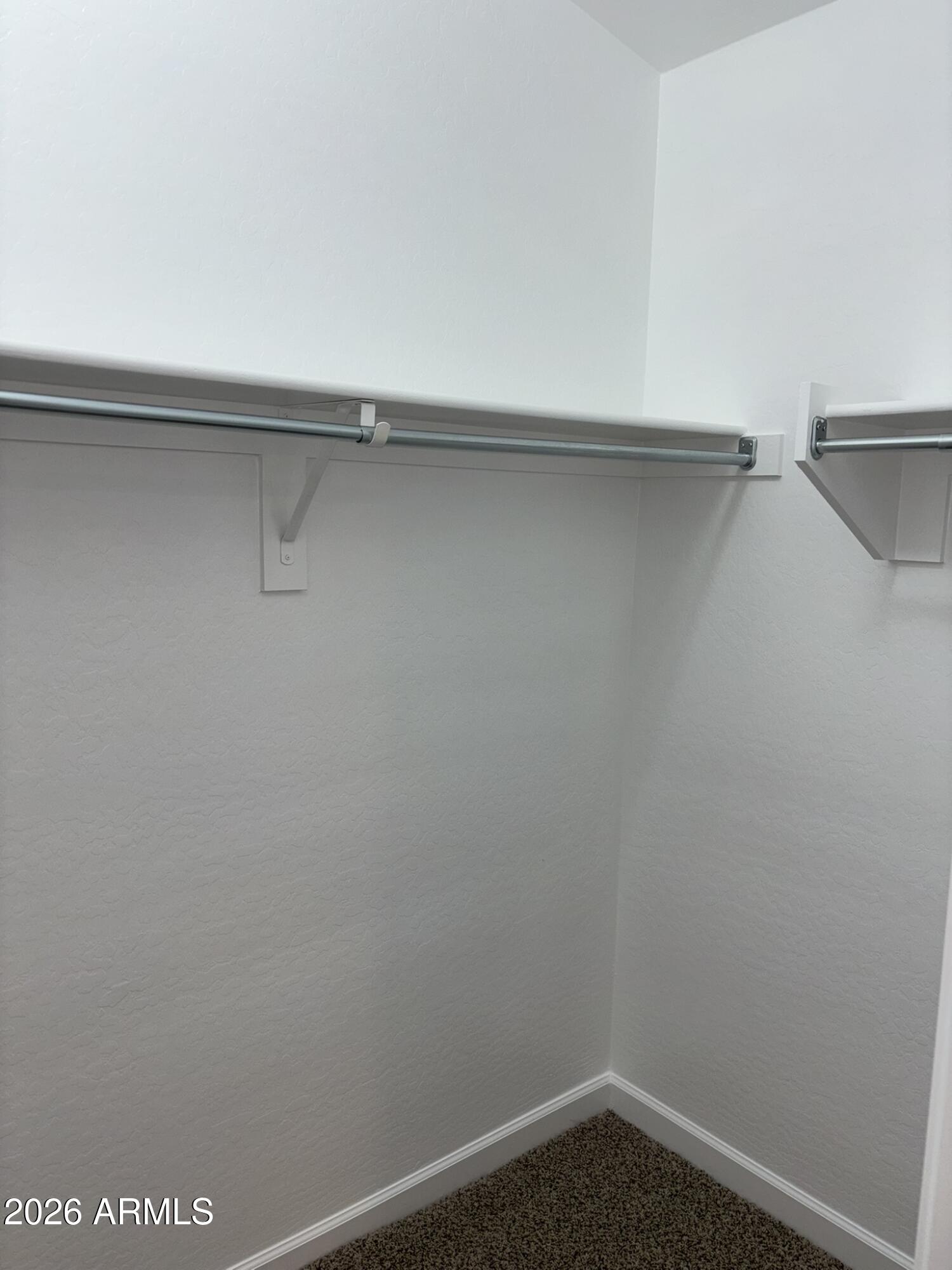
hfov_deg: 53.1
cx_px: 476
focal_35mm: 26
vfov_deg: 67.3
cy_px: 635
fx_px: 953
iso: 40
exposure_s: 1/120
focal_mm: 5.96
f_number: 1.6
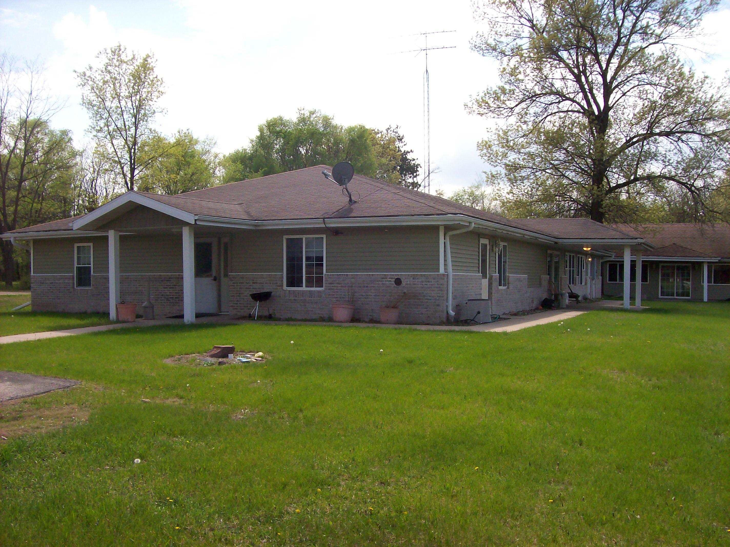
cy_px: 274
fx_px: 759
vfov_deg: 39.6
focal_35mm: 36
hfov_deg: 51.4
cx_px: 365
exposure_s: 1/626
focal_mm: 6
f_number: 4.8
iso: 80
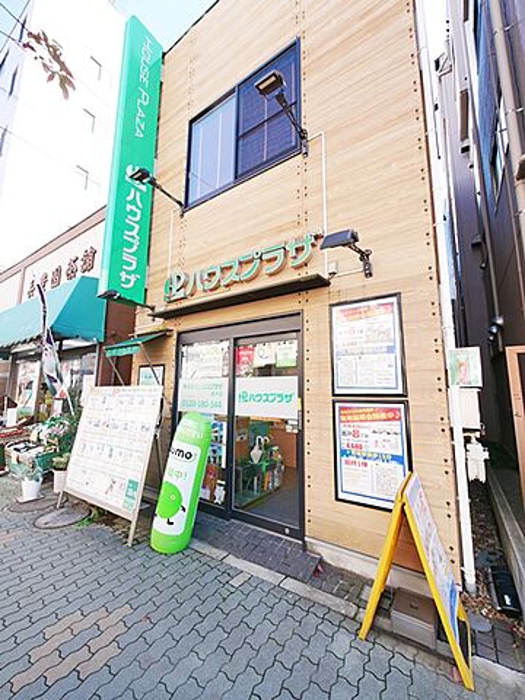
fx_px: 283
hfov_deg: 85.7
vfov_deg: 102.1
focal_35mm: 14
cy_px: 350
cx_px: 262
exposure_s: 1/125
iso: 200
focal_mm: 7
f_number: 4.5
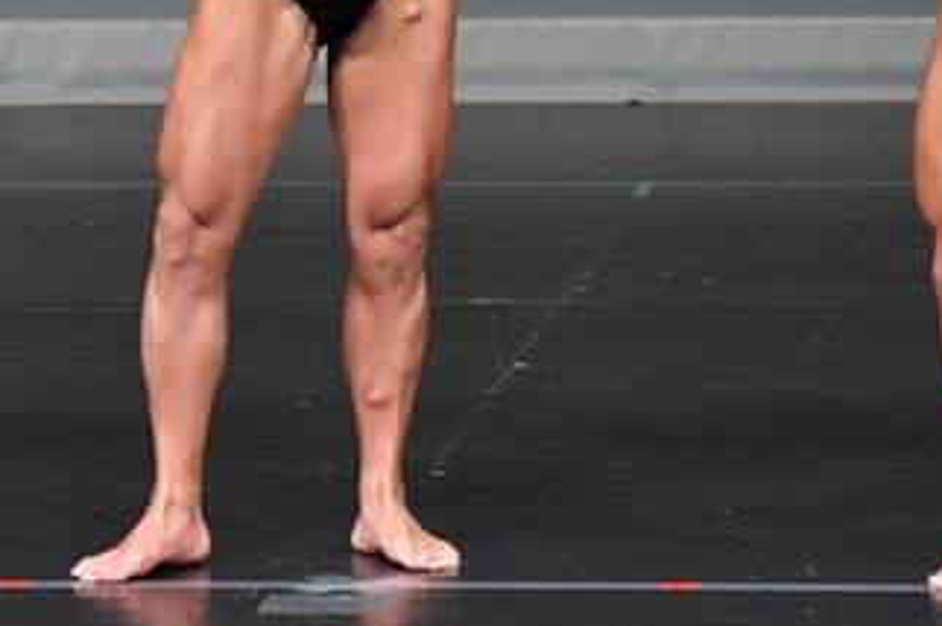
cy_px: 20
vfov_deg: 1.7
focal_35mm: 830
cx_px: 104
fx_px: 21696
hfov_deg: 2.5
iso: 4000
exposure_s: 1/400
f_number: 5.6
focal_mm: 230
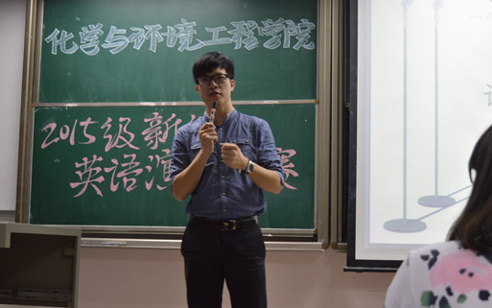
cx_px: 273
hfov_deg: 40.2
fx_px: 671
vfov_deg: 25.8
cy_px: 180
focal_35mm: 50
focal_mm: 28
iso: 400
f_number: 4.2
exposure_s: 1/25
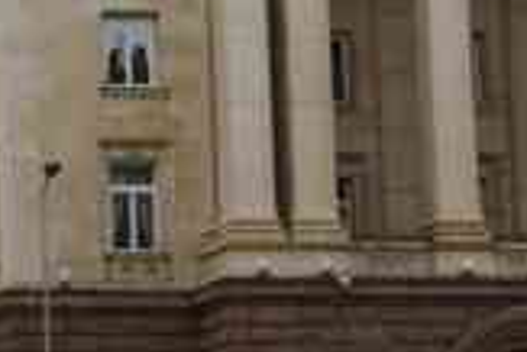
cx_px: -124
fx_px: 3106
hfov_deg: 9.6
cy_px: 142
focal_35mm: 212
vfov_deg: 6.5
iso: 200
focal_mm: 23.1
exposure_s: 1/50
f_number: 5.6
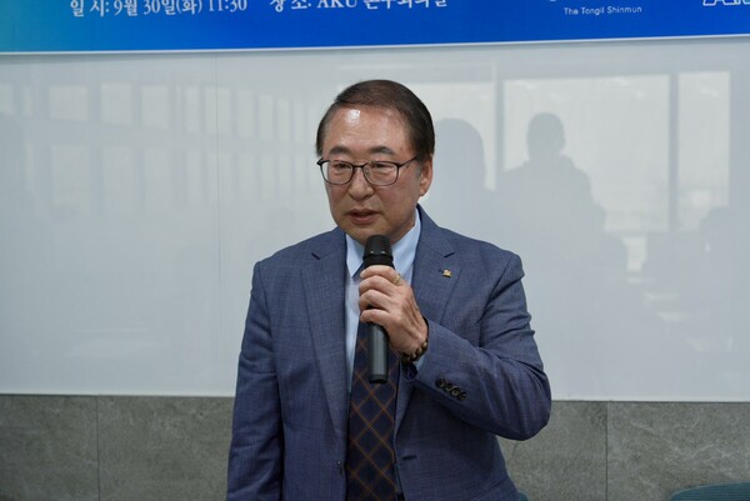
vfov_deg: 21.3
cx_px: 375
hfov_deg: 31.4
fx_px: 1334
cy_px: 250
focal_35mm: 64
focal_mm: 64
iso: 500
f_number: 5
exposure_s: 1/60
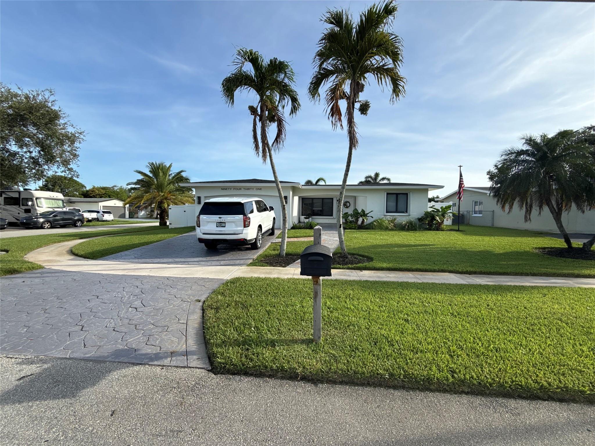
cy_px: 223
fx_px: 241
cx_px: 298
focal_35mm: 14
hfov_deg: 102.1
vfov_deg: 85.7
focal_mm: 2.22
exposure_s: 1/1534
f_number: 2.2
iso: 50
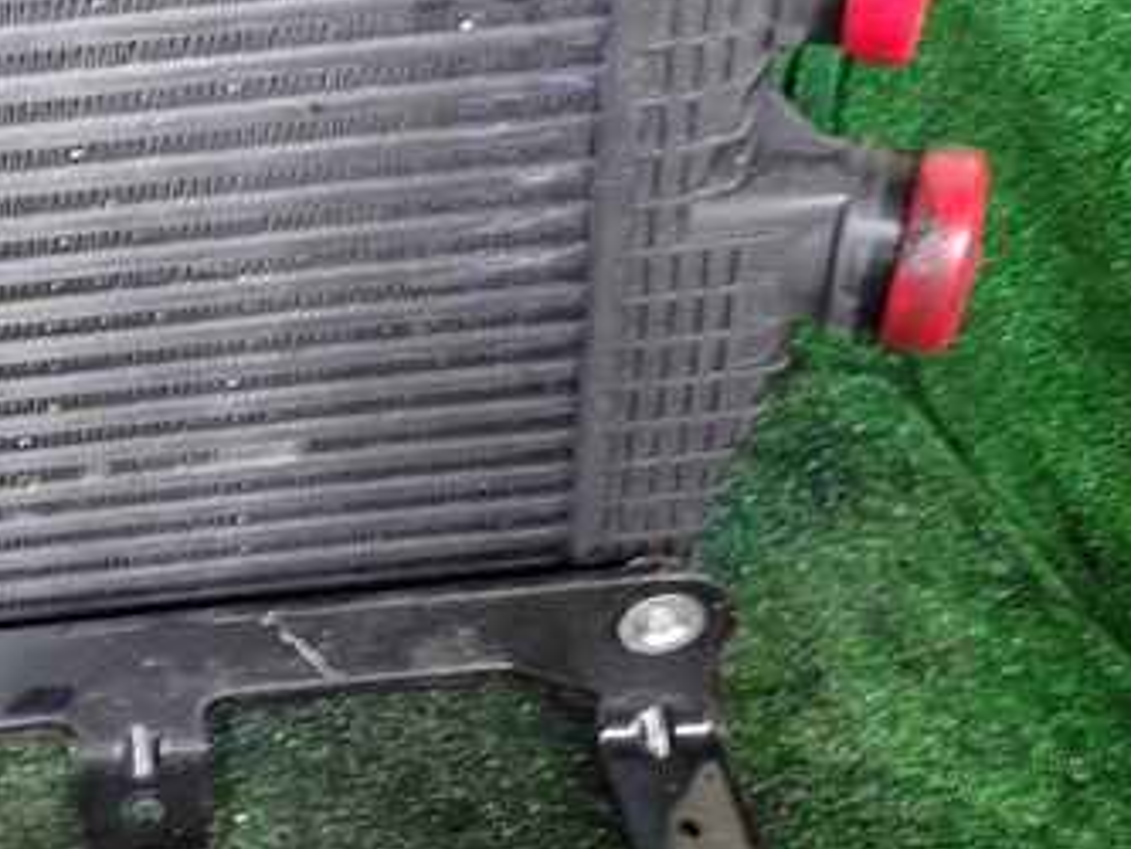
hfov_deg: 40.6
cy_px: 207
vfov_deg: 31.6
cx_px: 255
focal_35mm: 45
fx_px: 1471
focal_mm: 4.5
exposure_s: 1/30
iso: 400
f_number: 2
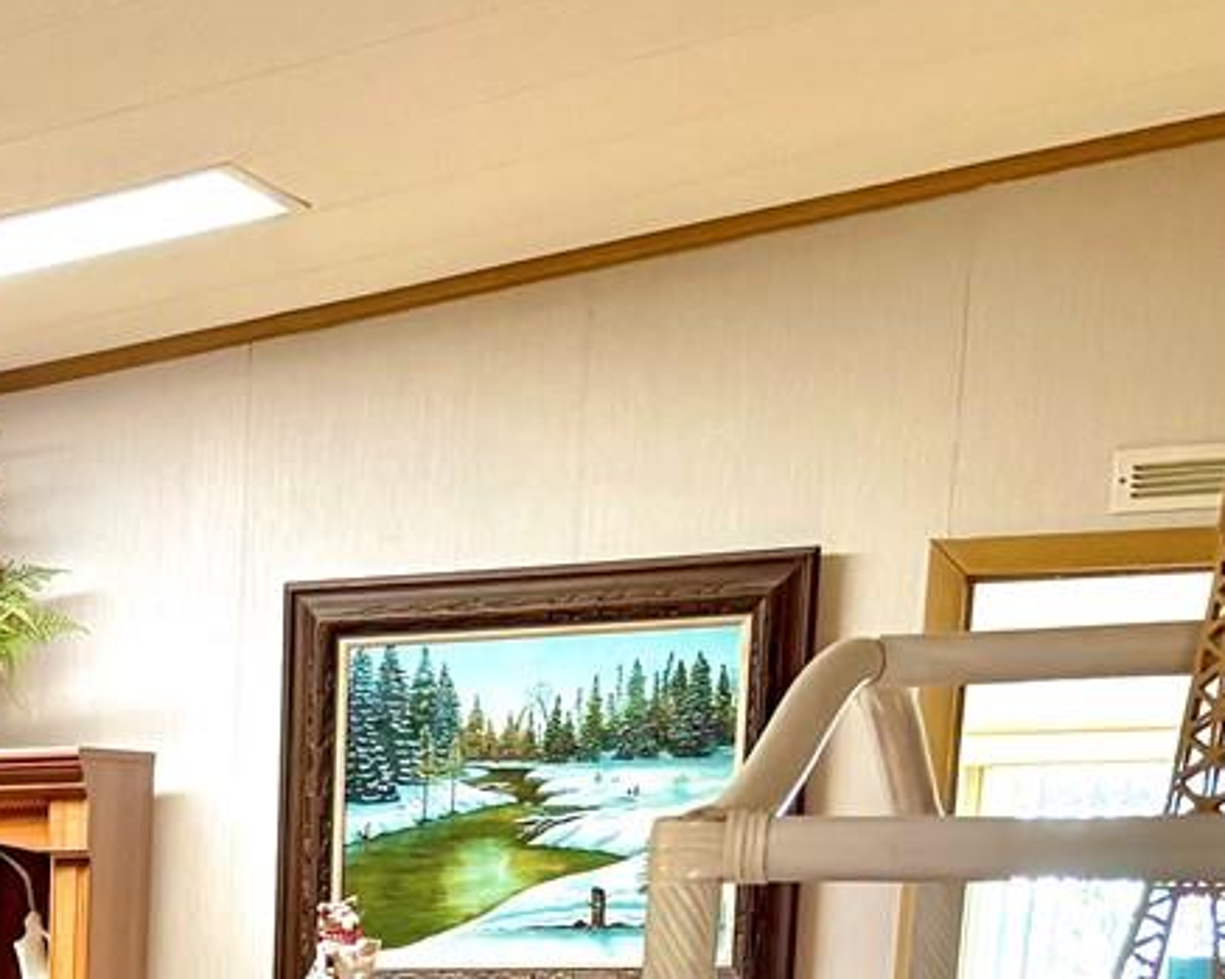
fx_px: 3369
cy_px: 1562
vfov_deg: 15.0
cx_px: -577
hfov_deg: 18.4
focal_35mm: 93
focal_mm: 5.96
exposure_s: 1/60
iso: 250
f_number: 1.6
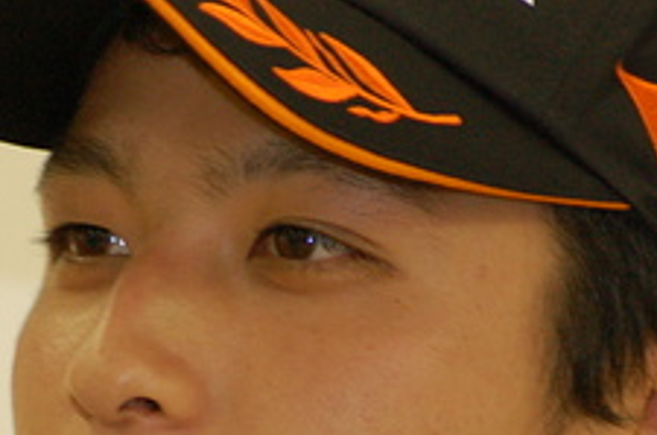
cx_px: 146
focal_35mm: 868
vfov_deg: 1.6
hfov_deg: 2.4
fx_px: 15807
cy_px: 420
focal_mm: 180
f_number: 5.6
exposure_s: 1/60
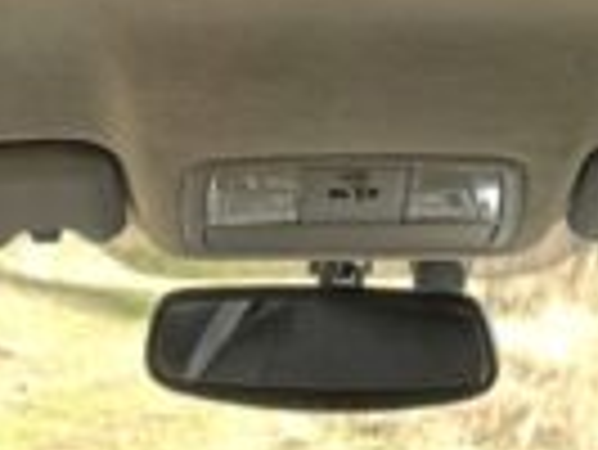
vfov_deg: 8.9
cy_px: 1208
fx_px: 2490
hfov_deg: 13.7
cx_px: 198
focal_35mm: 144
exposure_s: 1/171
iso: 64
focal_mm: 6.86
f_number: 1.78
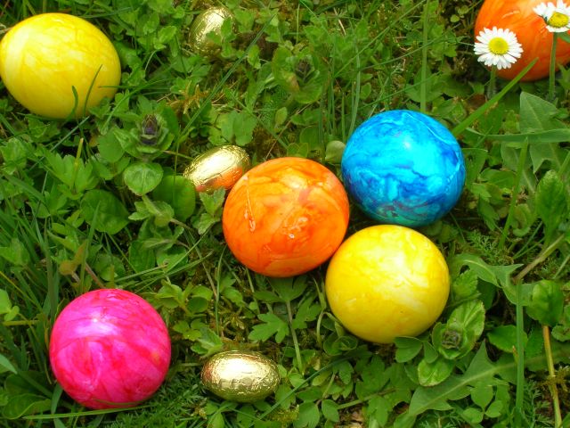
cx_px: 285
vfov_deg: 25.2
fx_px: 955
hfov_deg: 33.2
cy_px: 214
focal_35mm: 58
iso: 50
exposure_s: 1/133
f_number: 5.9
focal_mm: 9.7
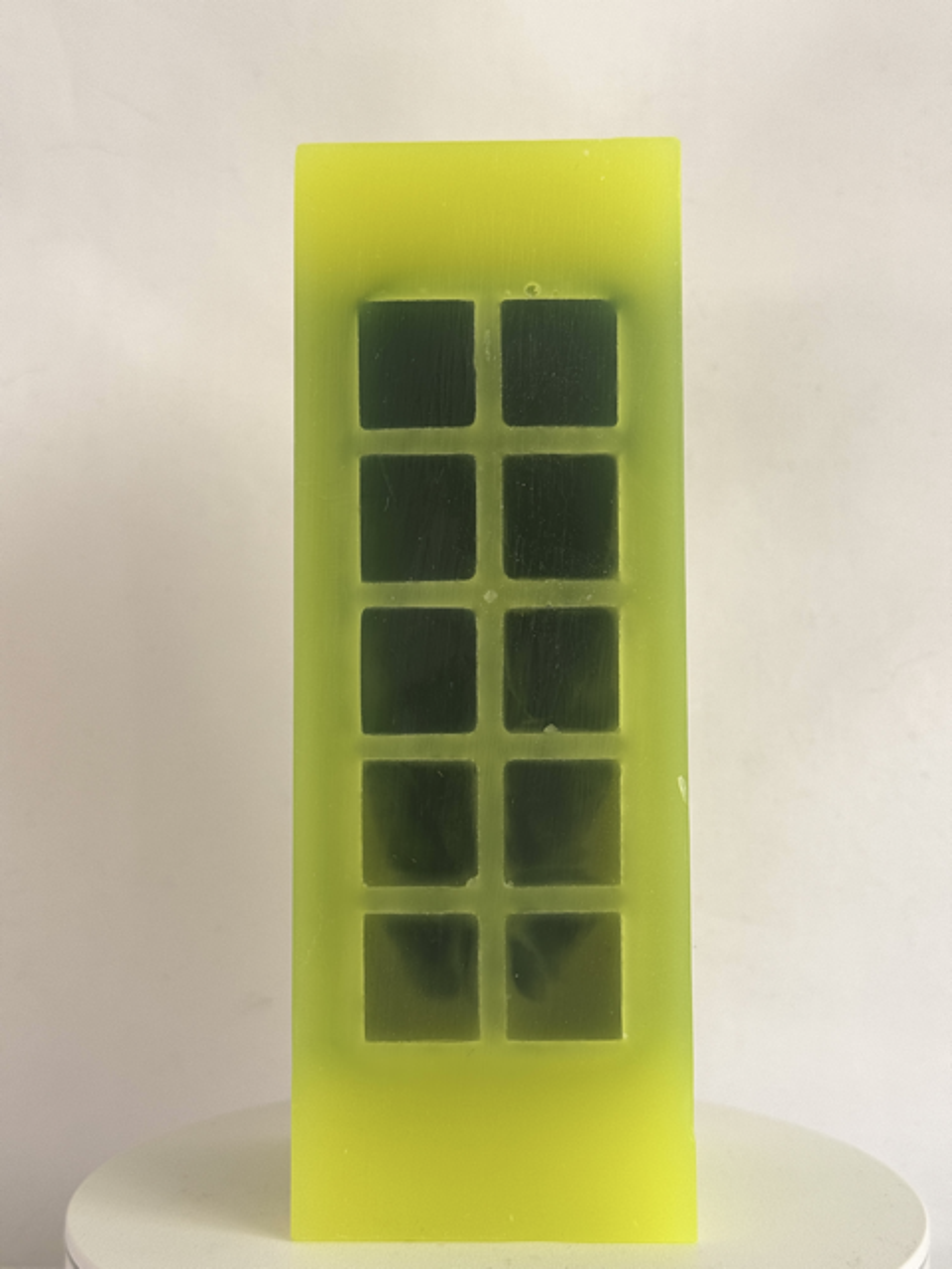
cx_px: 476
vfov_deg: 39.7
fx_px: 1760
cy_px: 634
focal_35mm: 48
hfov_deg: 30.3
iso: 64
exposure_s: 1/165
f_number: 1.78
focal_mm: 6.76
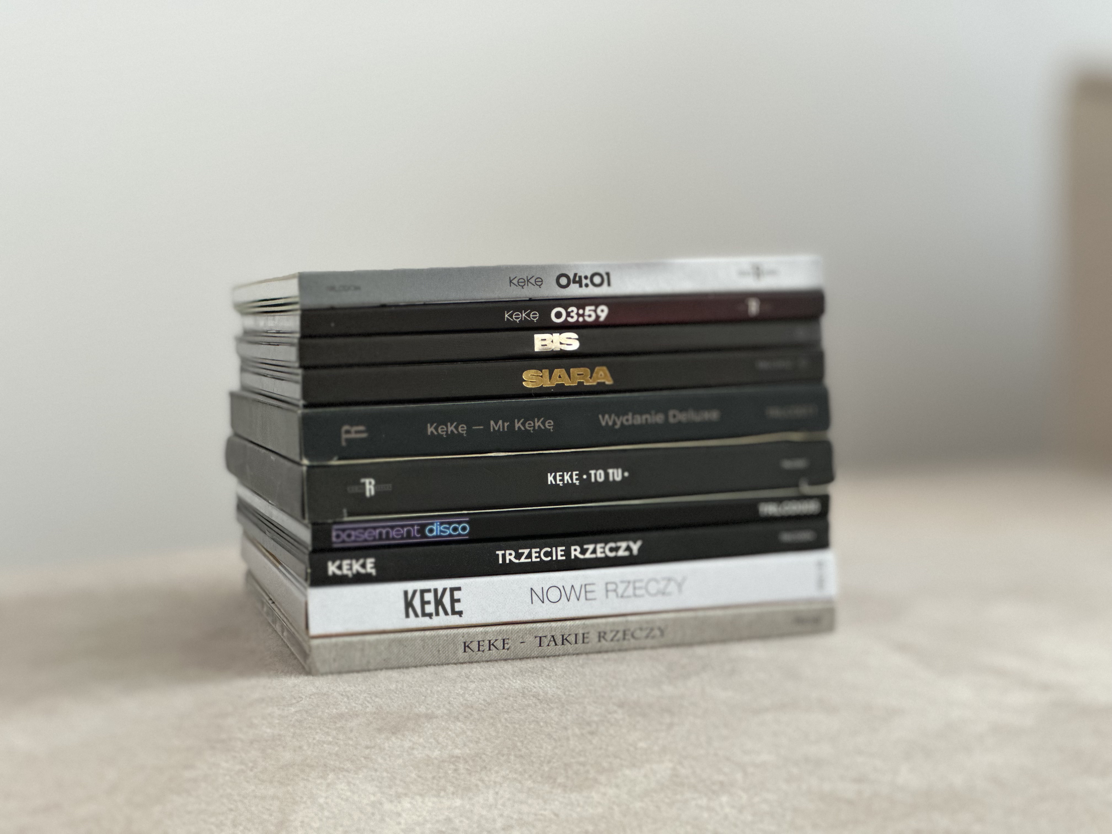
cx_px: 556
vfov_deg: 19.1
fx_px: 2474
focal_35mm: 77
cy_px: 417
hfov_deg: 25.3
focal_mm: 9
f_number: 2.8
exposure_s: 1/40
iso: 400
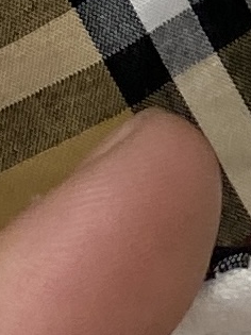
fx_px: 1180
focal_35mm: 122
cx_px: 443
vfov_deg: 15.3
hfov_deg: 11.3
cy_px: 451
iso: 64
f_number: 1.8
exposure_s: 1/122
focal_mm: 4.25
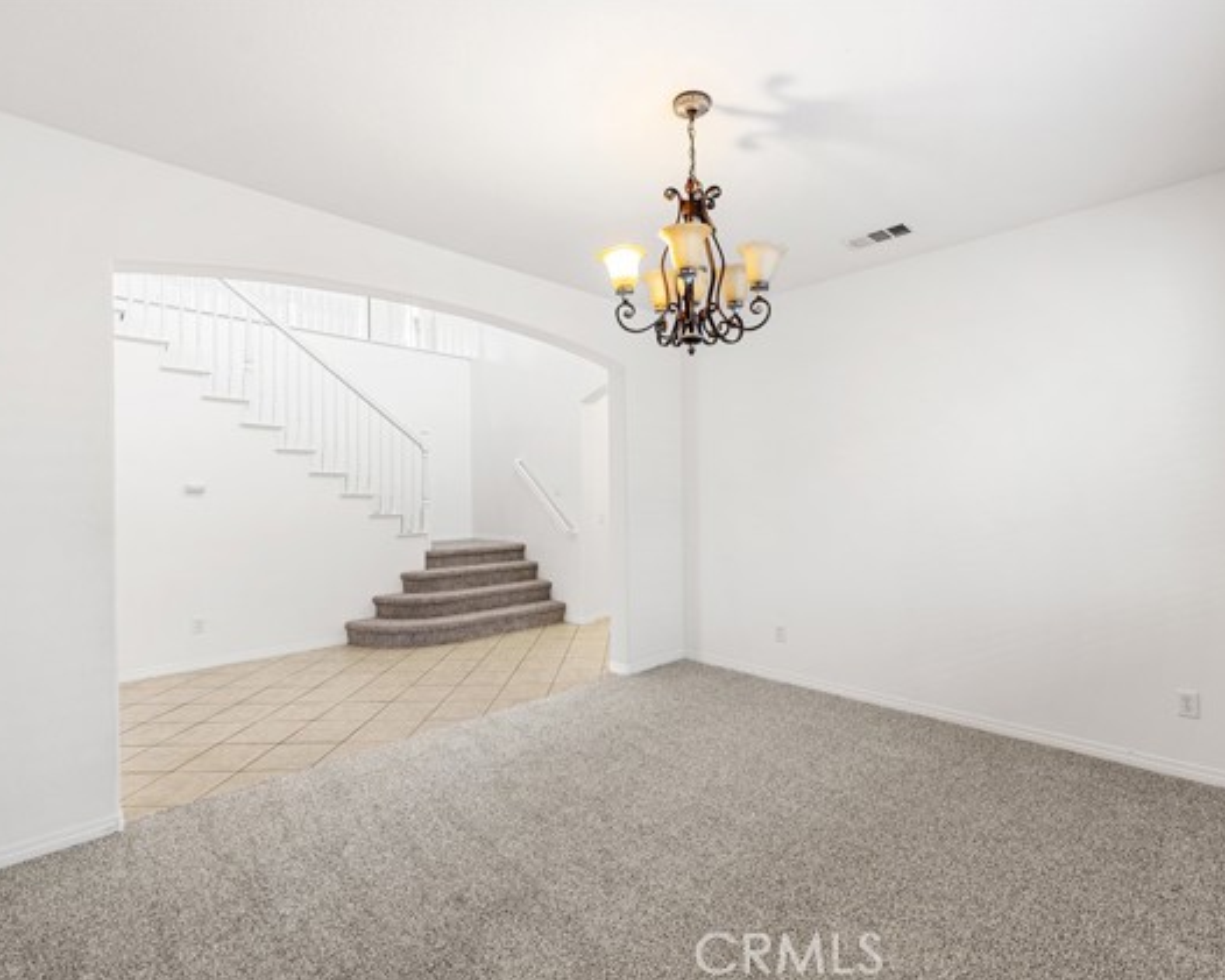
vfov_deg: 80.4
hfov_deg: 93.0
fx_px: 580
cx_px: 640
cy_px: 490
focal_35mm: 16
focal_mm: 14
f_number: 7.1
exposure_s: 1/4
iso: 320
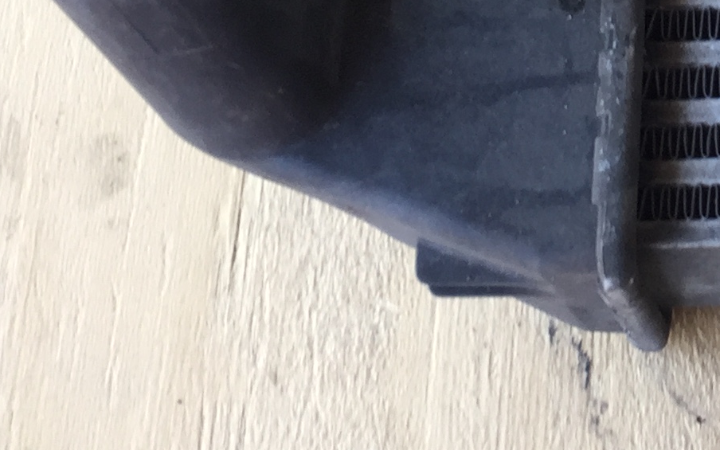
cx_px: 1074
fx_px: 2178
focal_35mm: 111
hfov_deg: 17.0
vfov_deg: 11.4
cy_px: -188
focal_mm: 4.15
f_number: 2.2
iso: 32
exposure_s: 1/50
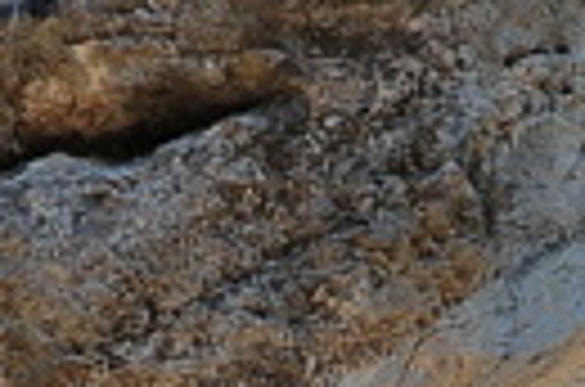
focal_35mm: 213
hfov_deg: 9.6
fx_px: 3453
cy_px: 684
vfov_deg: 6.3
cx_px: -63
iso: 400
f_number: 10
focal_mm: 18
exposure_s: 1/320
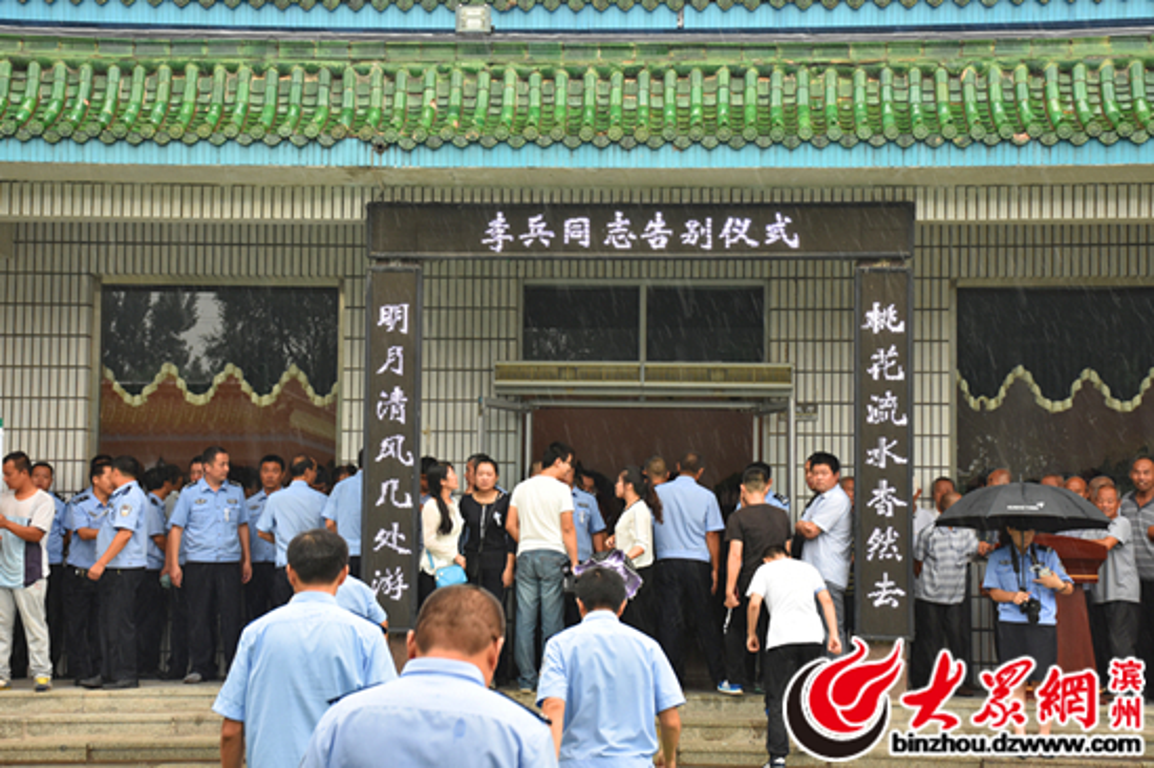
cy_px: 384
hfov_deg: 29.9
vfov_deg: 20.1
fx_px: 2162
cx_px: 577
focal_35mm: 68
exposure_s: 1/160
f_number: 6.3
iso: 800
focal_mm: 45
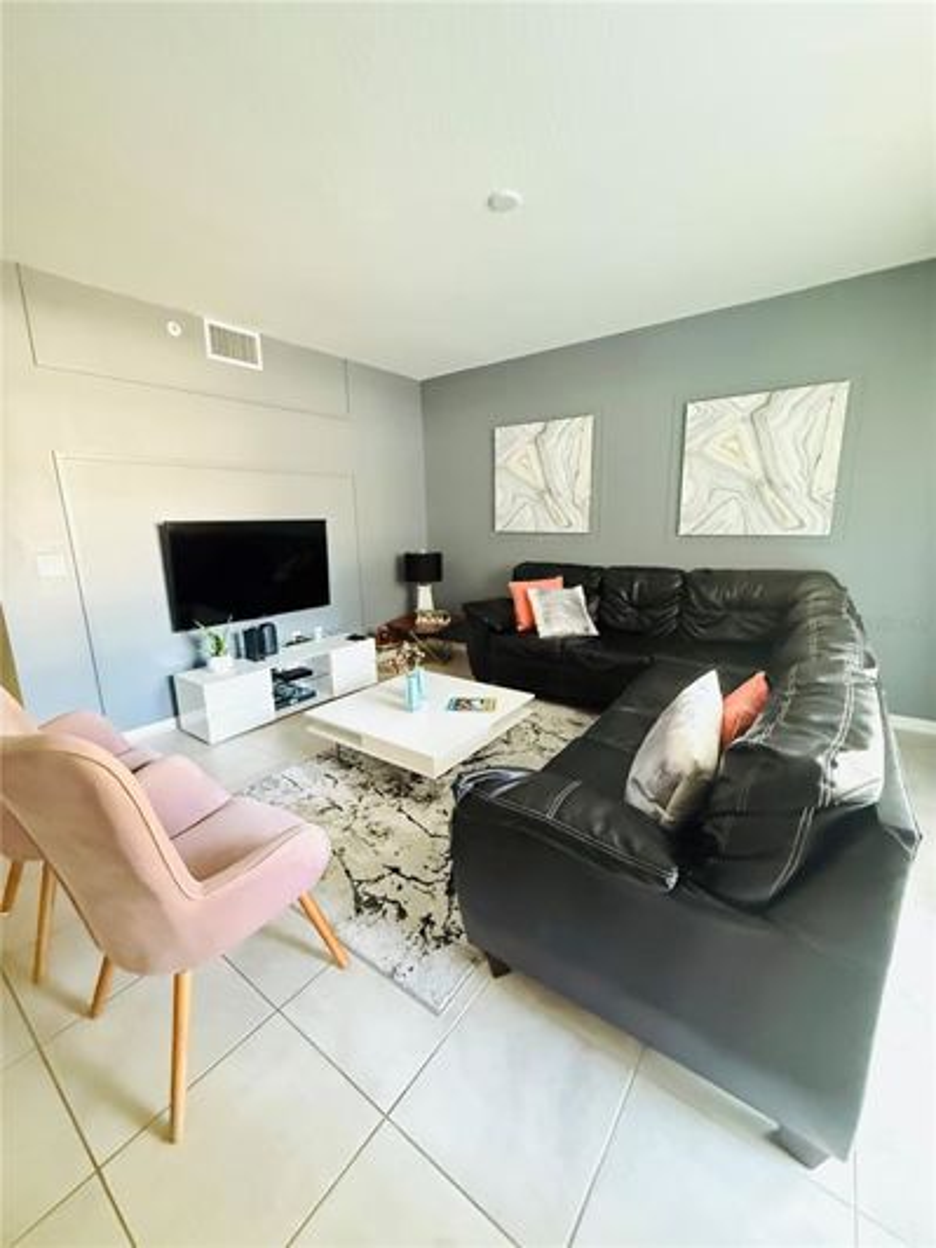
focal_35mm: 14
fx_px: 505
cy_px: 624
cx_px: 468
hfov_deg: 85.7
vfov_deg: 102.1
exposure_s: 1/43
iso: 1250
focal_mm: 2.22
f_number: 2.2
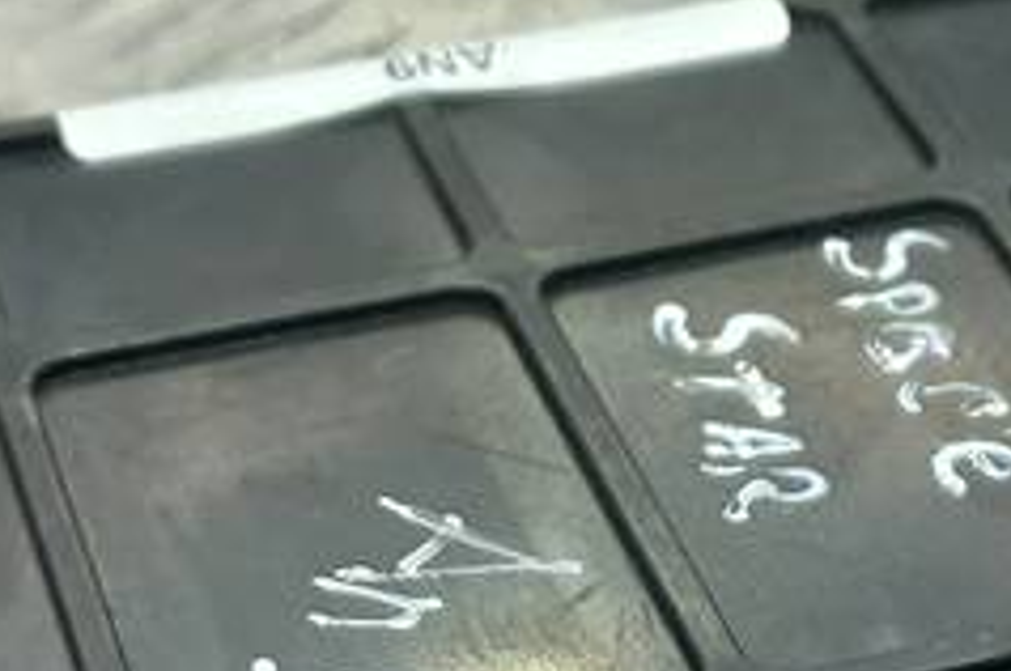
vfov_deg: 11.7
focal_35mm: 112
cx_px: 722
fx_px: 3141
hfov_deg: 18.2
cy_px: 994
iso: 32
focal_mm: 4.6
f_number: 1.8
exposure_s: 1/50
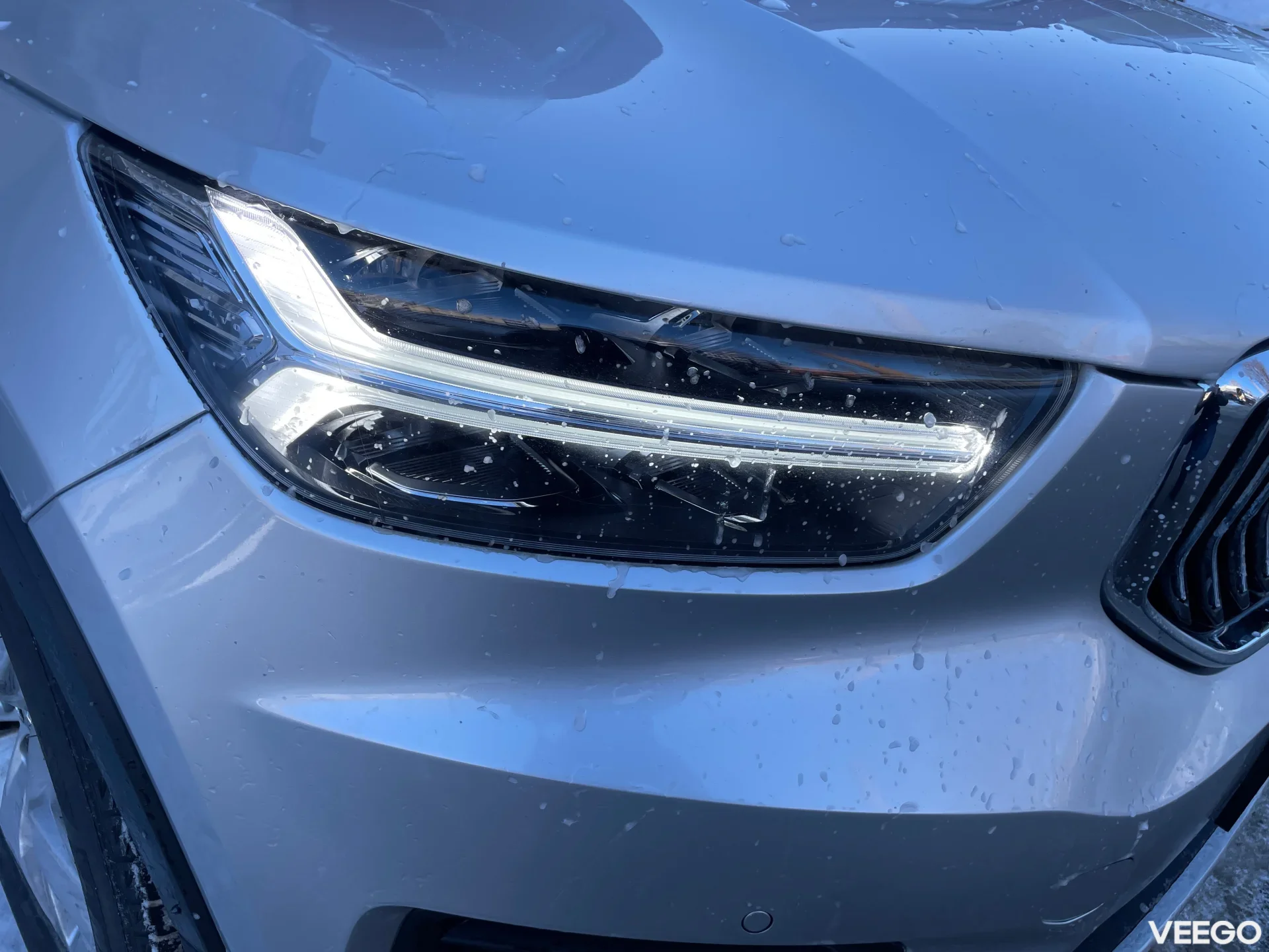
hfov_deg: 67.3
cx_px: 634
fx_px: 953
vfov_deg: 53.1
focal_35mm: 26
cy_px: 476
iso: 32
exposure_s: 1/769
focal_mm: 4.2
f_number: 1.6
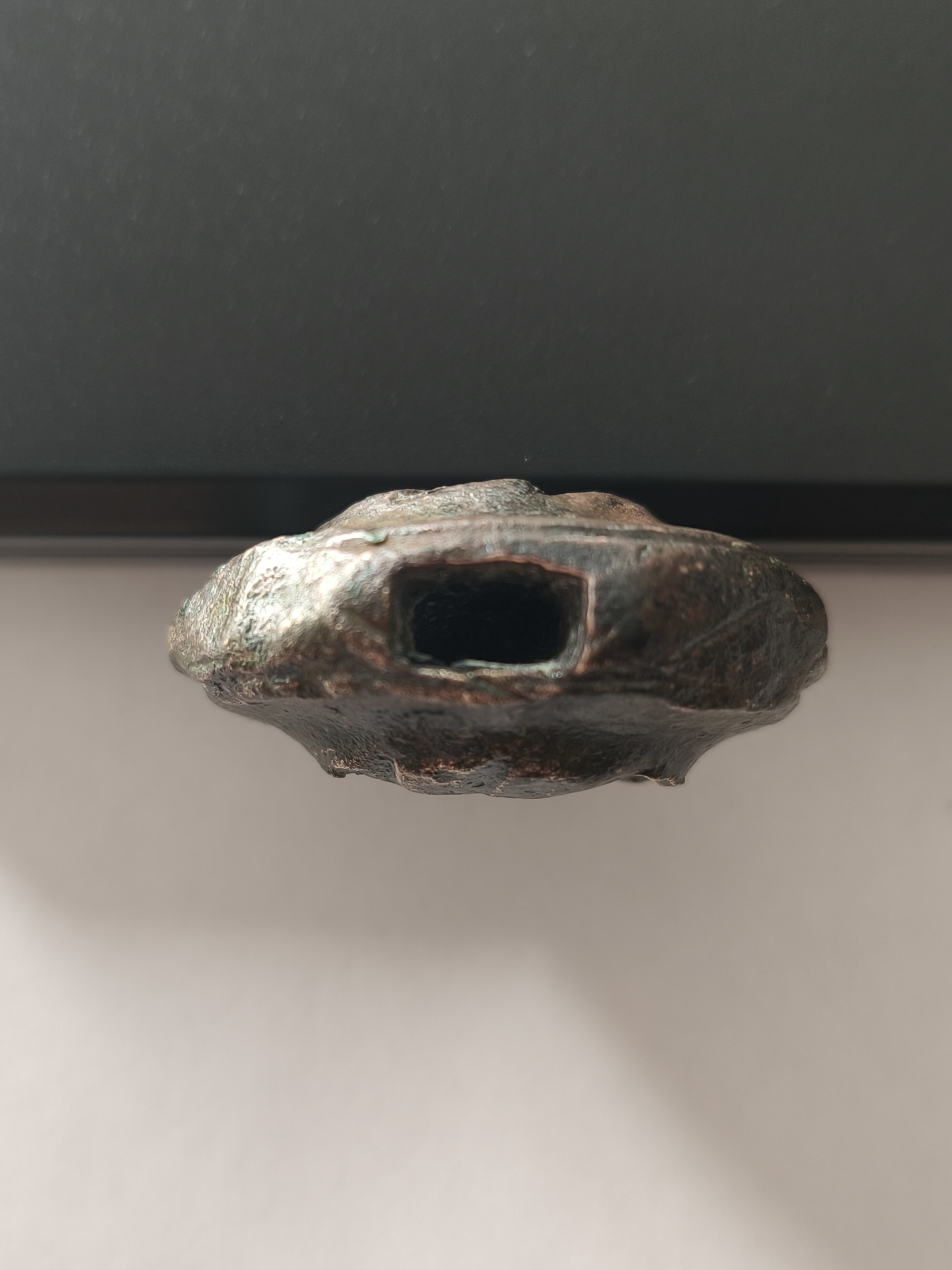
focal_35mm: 23
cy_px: 635
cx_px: 476
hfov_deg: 58.9
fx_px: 843
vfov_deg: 73.9
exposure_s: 1/100
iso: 100
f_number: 1.7
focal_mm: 5.35
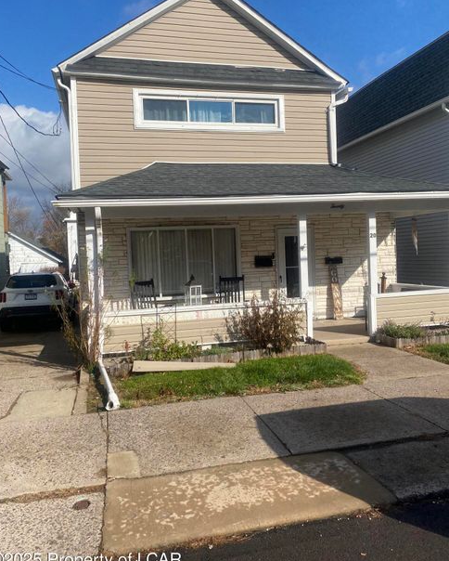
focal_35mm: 28
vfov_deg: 62.2
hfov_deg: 51.6
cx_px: 221
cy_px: 278
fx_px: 465
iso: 32
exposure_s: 1/4115
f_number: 1.8
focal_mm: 4.25
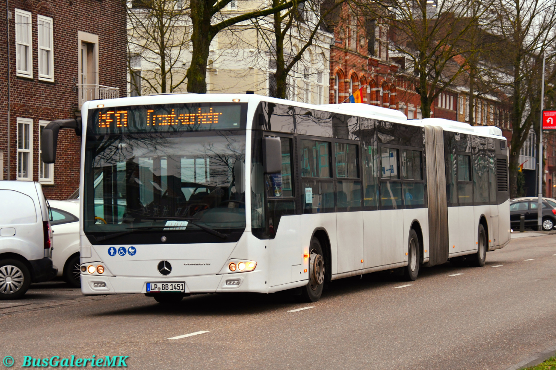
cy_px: 185
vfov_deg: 13.0
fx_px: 1622
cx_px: 278
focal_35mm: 105
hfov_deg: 19.5
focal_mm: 70
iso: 1600
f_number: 4.5
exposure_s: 1/500
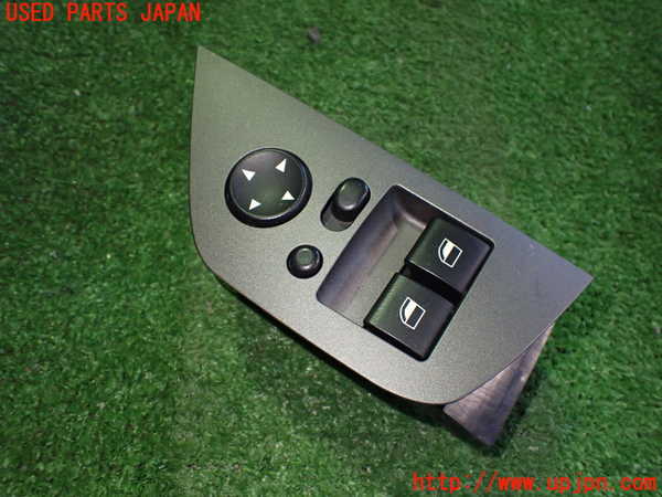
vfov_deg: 46.8
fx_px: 574
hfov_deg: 60.0
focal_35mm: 30
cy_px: 248
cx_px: 331
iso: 800
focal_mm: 5.4
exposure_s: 1/125
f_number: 2.3
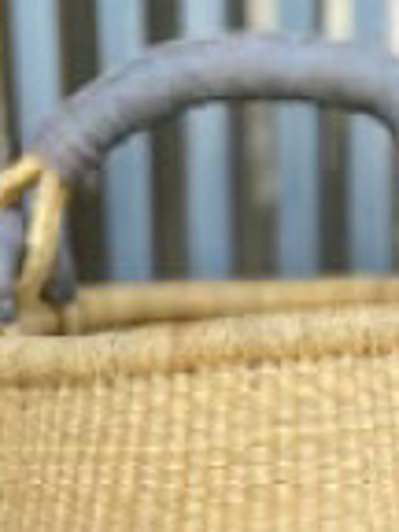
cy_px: 466
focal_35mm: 72
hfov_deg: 20.1
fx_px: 1107
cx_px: 355
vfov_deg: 26.3
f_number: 1.6
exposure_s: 1/211
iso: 40
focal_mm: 5.1
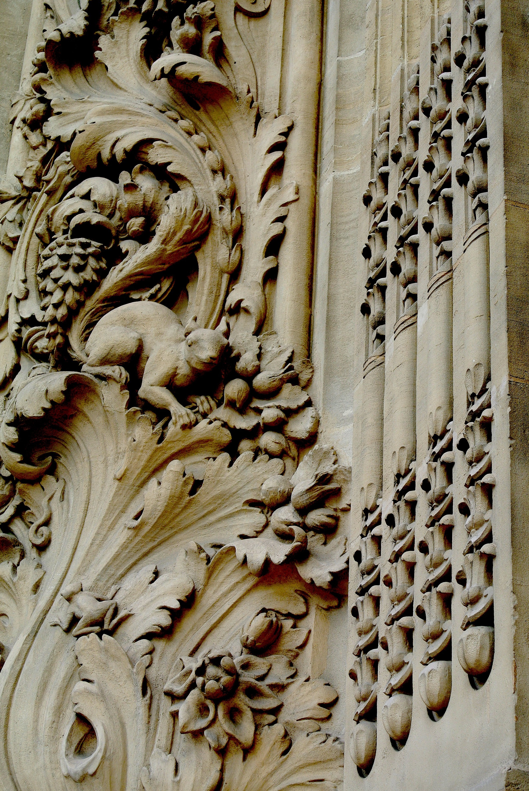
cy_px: 396
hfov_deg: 16.9
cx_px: 264
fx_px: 1780
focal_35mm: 81
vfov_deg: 25.0
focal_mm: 30
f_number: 5.6
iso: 100
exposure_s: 1/200
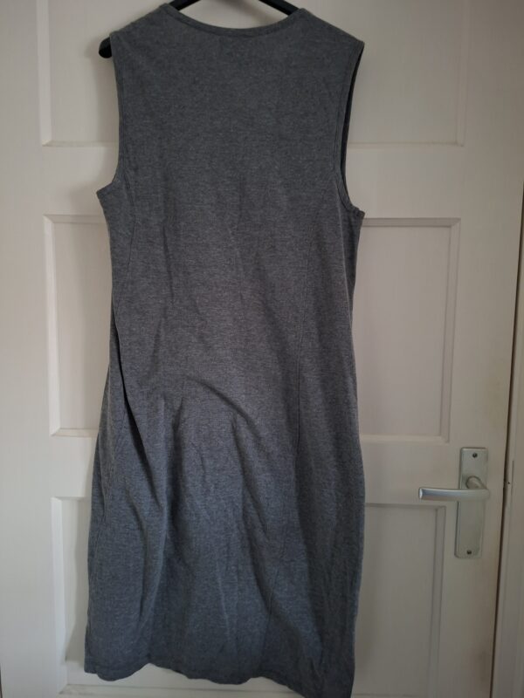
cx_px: 262
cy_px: 349
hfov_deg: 58.9
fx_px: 464
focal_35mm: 23
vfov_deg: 73.9
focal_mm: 5.54
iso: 800
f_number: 1.8
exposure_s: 1/20
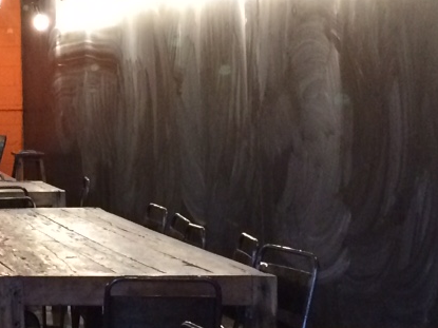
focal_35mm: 114
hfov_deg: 15.8
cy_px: 23
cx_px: -226
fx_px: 1442
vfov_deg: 12.9
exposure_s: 1/17
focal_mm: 4.15
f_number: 2.2
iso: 320
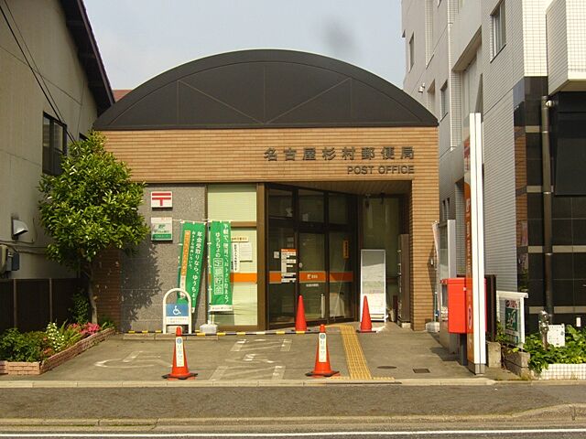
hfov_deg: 34.9
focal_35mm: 55
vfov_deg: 26.6
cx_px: 293
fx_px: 931
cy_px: 220
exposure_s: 1/250
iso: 80
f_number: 7
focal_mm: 9.1
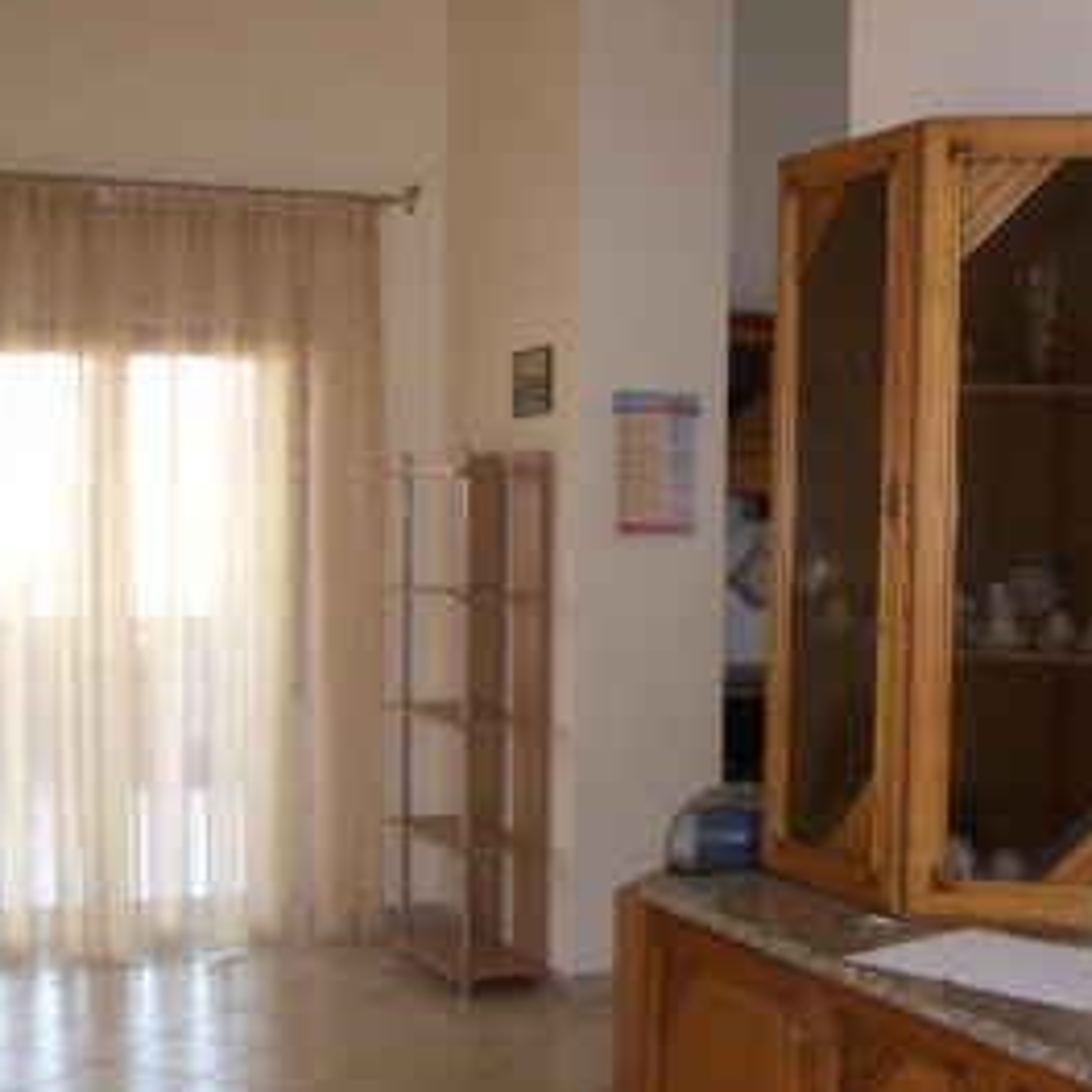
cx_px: 711
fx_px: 1927
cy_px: 583
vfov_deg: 31.6
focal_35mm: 54
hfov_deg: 31.4
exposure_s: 1/64
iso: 200
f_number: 2.7
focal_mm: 6
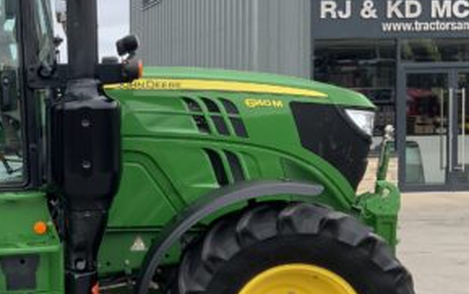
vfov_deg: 19.2
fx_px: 870
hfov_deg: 28.6
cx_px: 16
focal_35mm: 68
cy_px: 141
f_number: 1.8
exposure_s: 1/486
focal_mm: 3
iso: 16
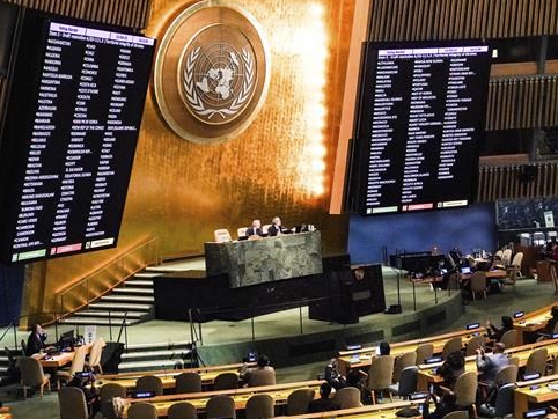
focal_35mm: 57
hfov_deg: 33.8
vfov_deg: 25.7
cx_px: 281
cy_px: 241
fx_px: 919
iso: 10000
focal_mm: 44
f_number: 10
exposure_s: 1/125
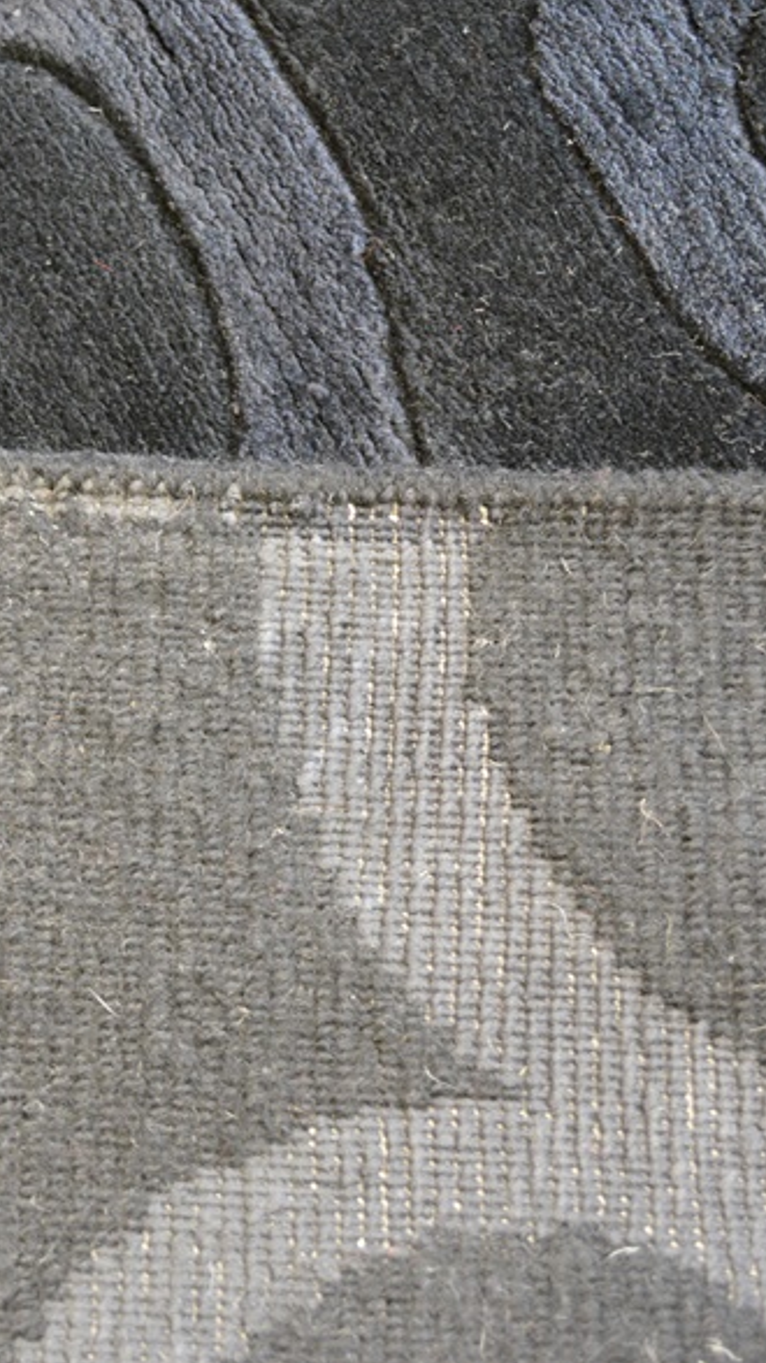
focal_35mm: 53
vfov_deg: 39.2
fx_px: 1915
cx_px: -53
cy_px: 683
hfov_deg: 21.6
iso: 3200
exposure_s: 1/25
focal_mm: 22
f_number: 4
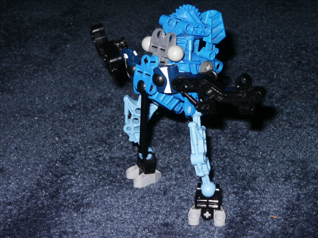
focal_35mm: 107
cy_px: 119
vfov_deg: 13.8
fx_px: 983
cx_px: 159
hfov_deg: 18.4
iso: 200
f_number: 8
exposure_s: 1/90
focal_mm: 21.83
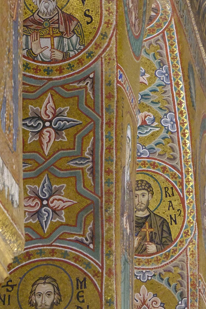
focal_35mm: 261
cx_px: 49
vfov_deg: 7.9
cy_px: 98
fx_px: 2240
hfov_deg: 5.3
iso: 12800
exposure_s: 1/60
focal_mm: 83.3
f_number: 5.6
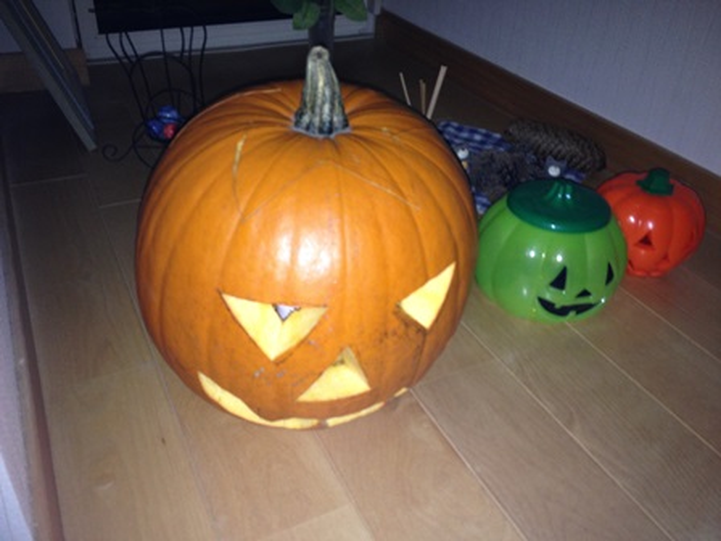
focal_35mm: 35
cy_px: 270
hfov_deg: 52.6
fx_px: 729
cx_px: 360
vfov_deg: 40.7
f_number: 2.4
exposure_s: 1/16
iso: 80
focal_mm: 4.28
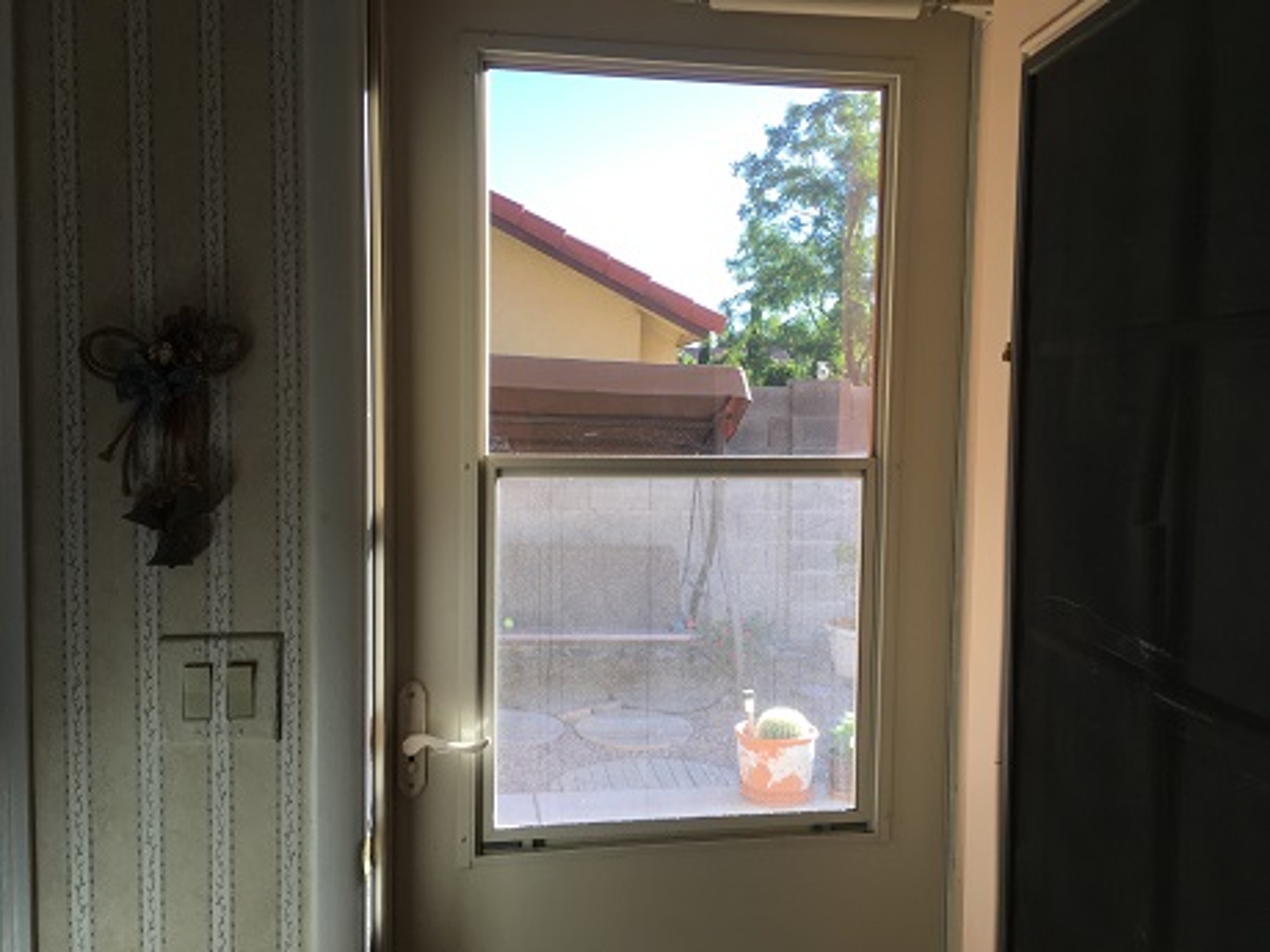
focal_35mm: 29
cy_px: 476
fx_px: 1064
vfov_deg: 48.2
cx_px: 635
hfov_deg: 61.7
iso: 32
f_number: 2.2
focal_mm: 4.15
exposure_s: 1/120
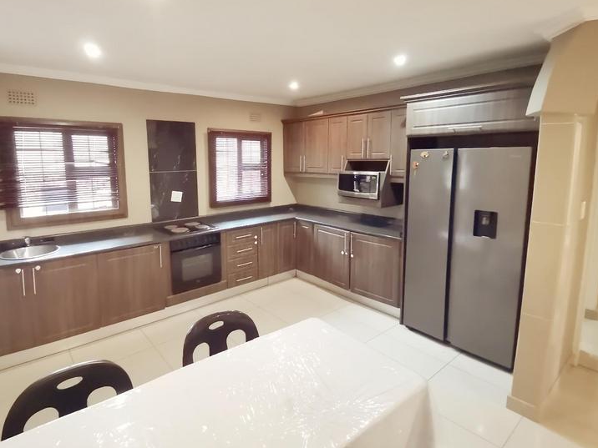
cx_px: 280
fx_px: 328
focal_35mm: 19
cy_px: 199
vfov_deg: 68.5
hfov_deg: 84.6
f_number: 2.4
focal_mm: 1.78
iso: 640
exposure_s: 1/20
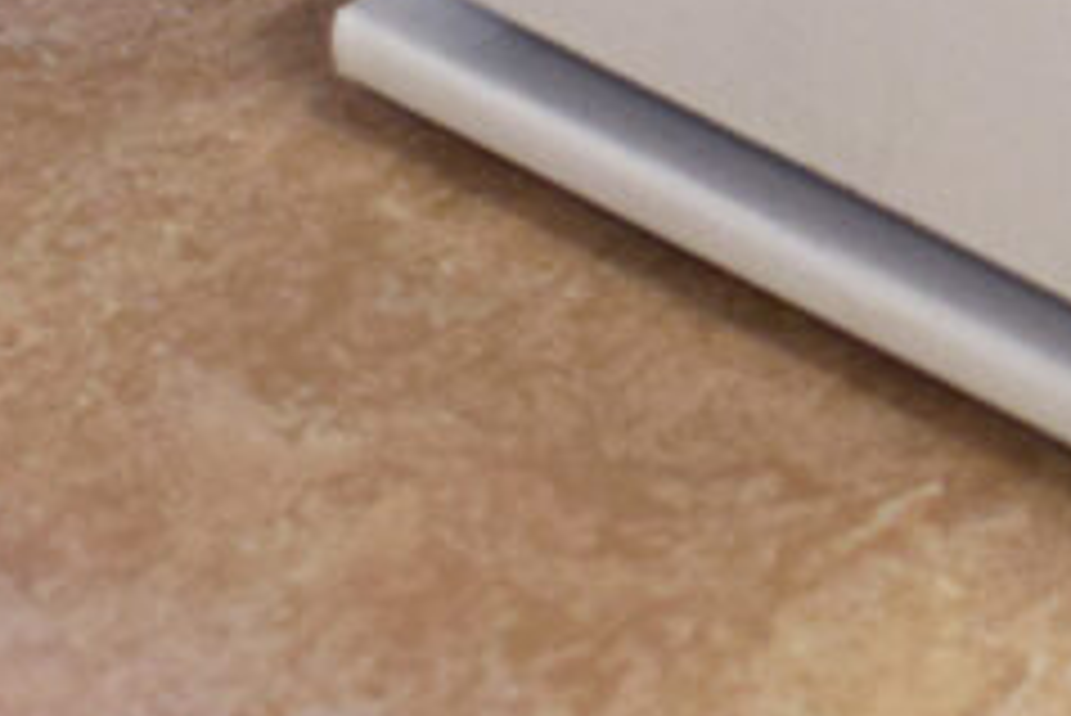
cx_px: 1958
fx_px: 10489
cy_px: -254
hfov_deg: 5.7
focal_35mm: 352
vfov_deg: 3.9
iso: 400
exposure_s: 1/80
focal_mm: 35
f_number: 4.5
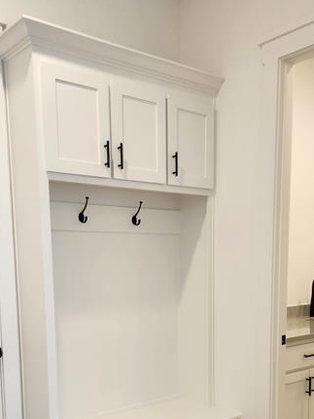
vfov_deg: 43.5
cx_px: 141
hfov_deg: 35.1
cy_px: 338
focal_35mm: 41
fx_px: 496
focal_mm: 5.4
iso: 200
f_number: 1.8
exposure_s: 1/120
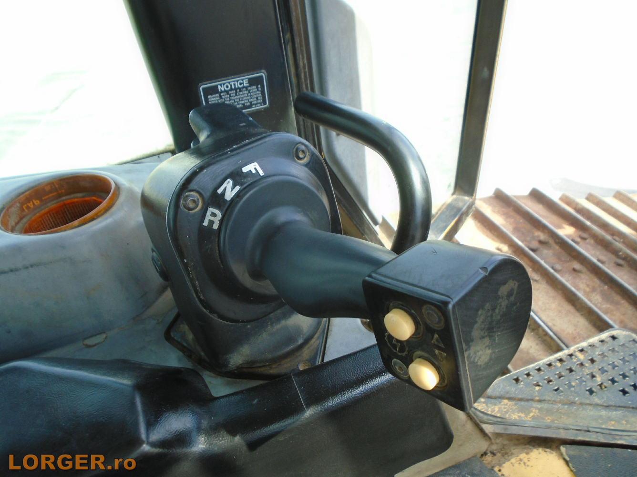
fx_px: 478
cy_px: 238
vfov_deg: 53.1
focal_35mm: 26
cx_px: 318
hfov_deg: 67.3
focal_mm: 4.6
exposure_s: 1/160
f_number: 3.2
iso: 100
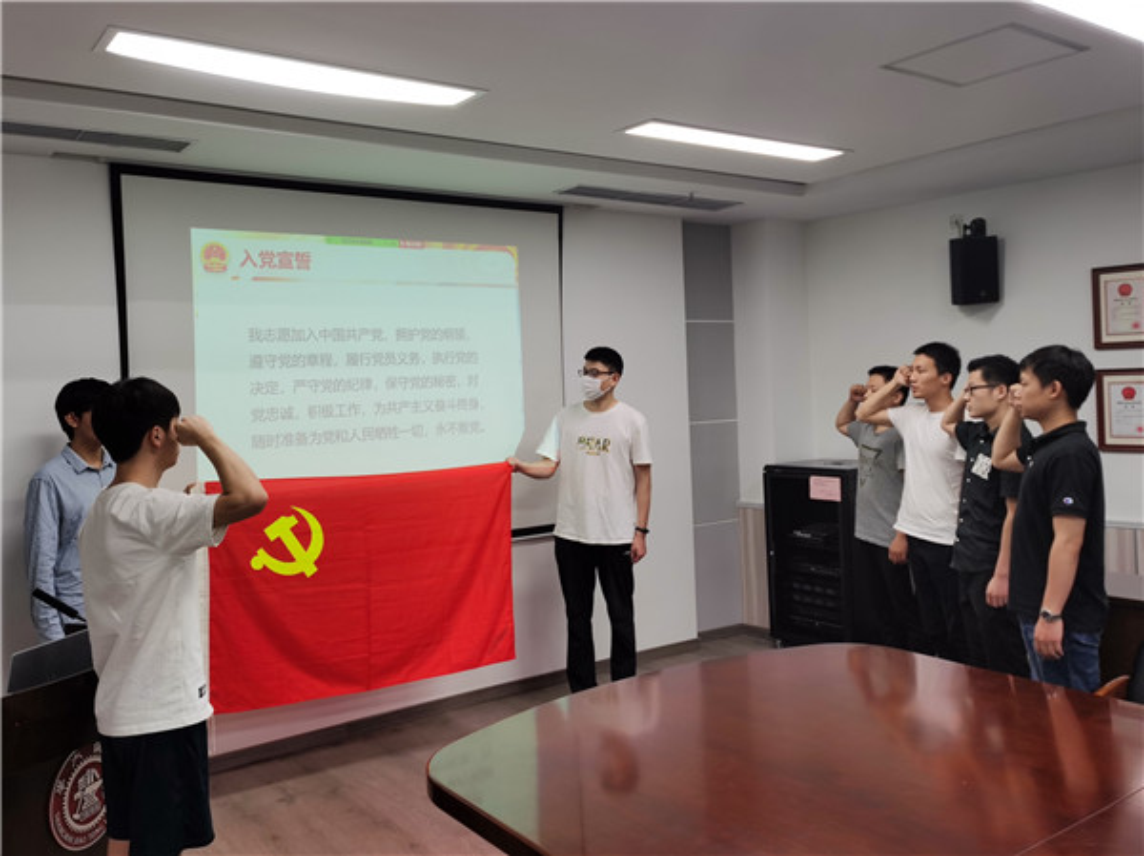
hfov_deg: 65.4
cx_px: 572
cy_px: 428
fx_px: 892
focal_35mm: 27
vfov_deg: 51.3
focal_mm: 5.56
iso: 50
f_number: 1.6
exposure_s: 1/114
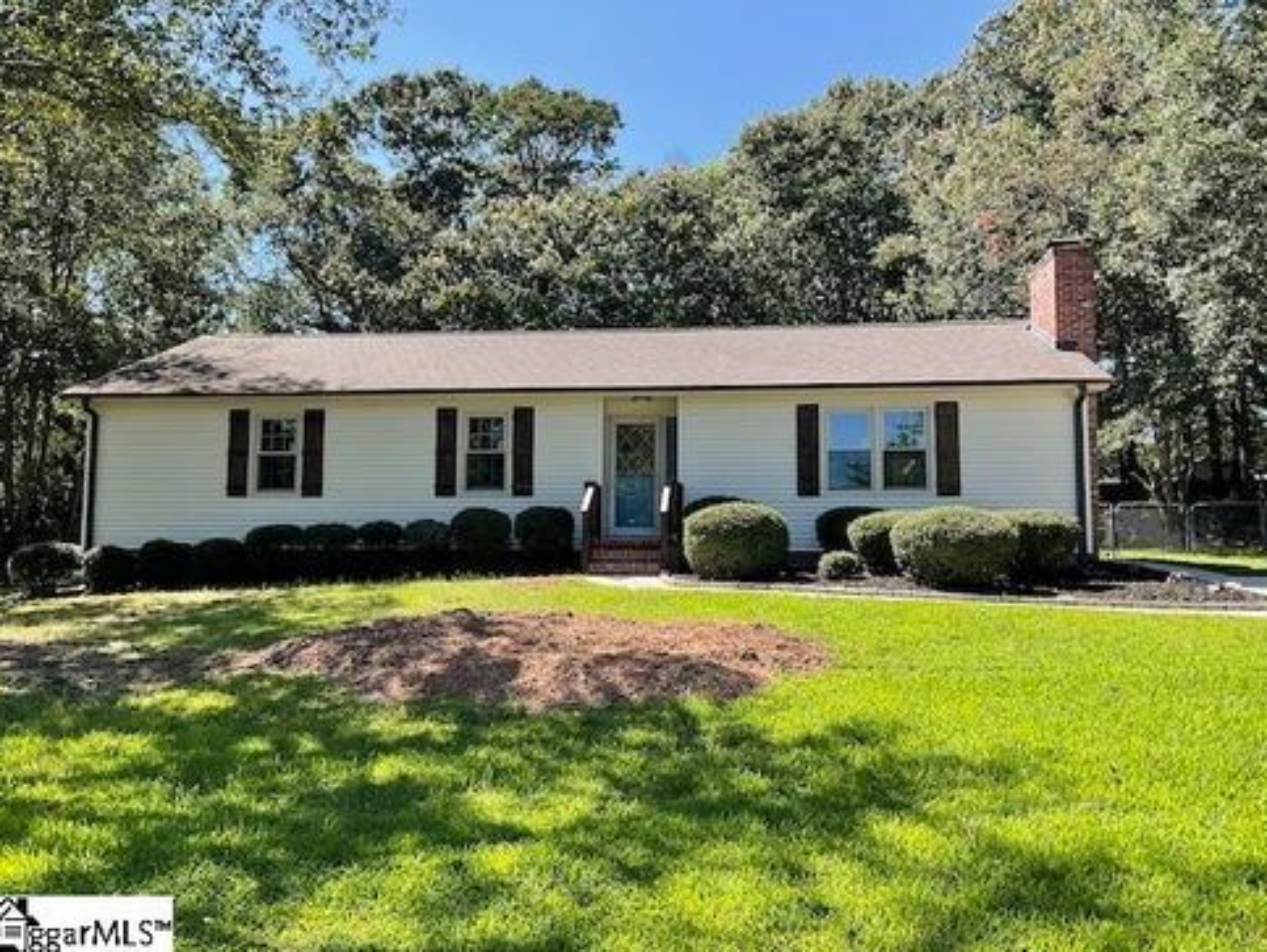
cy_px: 466
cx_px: 640
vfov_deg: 46.8
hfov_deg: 59.9
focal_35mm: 30
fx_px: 1099
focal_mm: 3
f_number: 1.8
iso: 16
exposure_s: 1/556
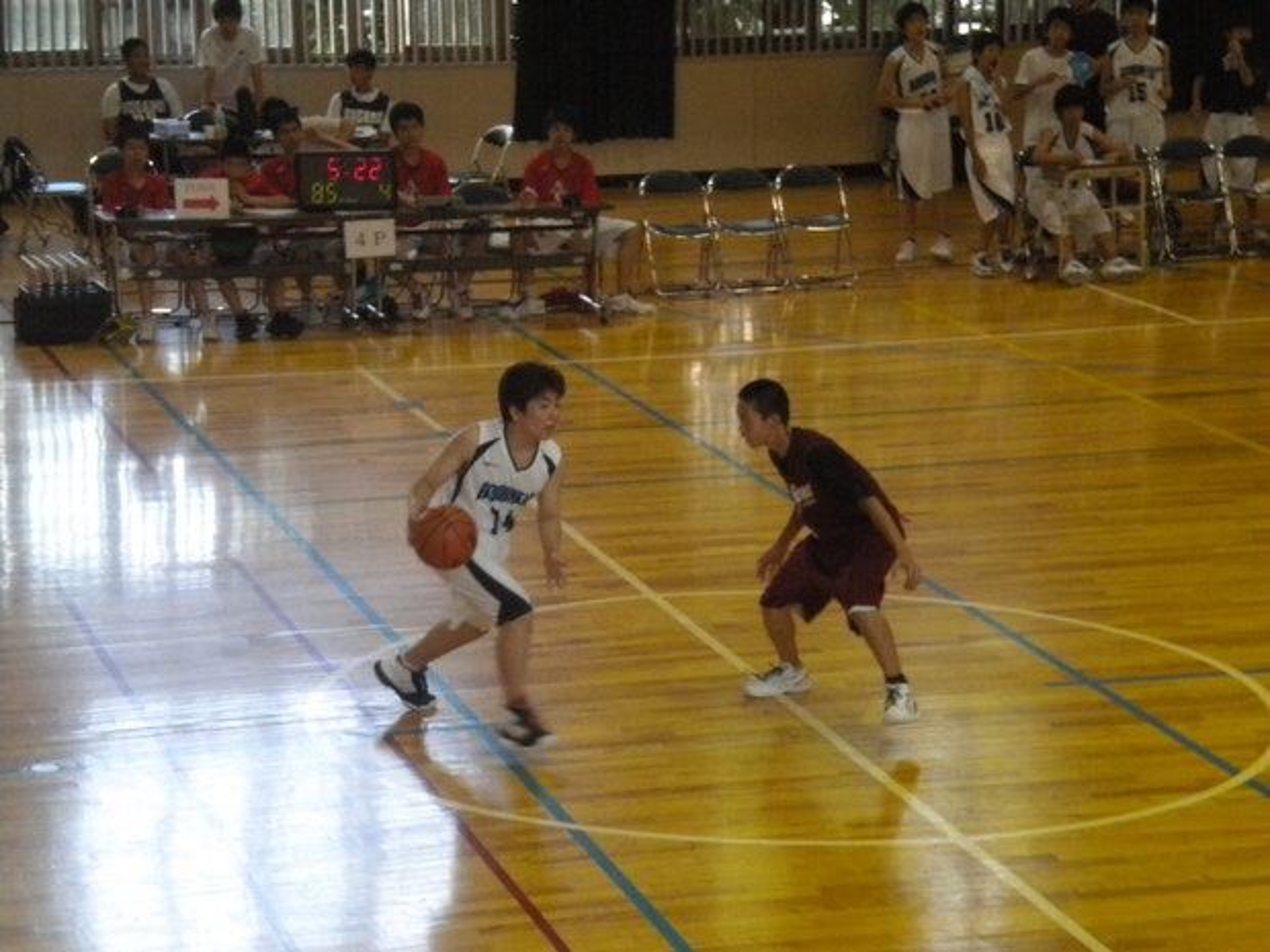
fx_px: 3852
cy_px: 476
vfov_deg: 14.1
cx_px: 635
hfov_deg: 18.7
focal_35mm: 105
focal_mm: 18.9
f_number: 5.9
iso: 800
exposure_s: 1/87
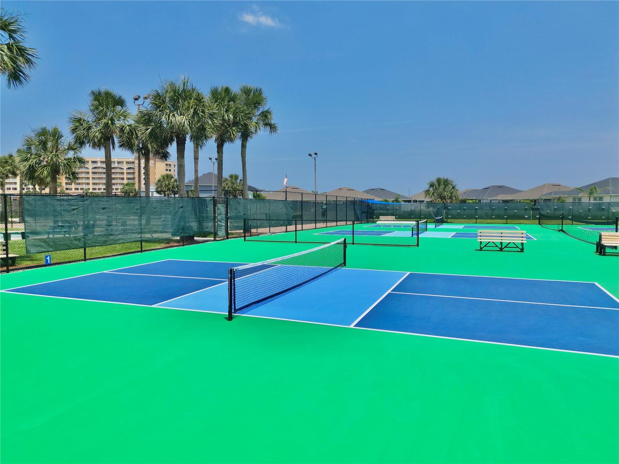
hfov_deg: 71.6
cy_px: 232
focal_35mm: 24
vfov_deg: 56.8
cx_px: 310
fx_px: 429
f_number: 1.7
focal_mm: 6.72
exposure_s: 1/5000
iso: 100
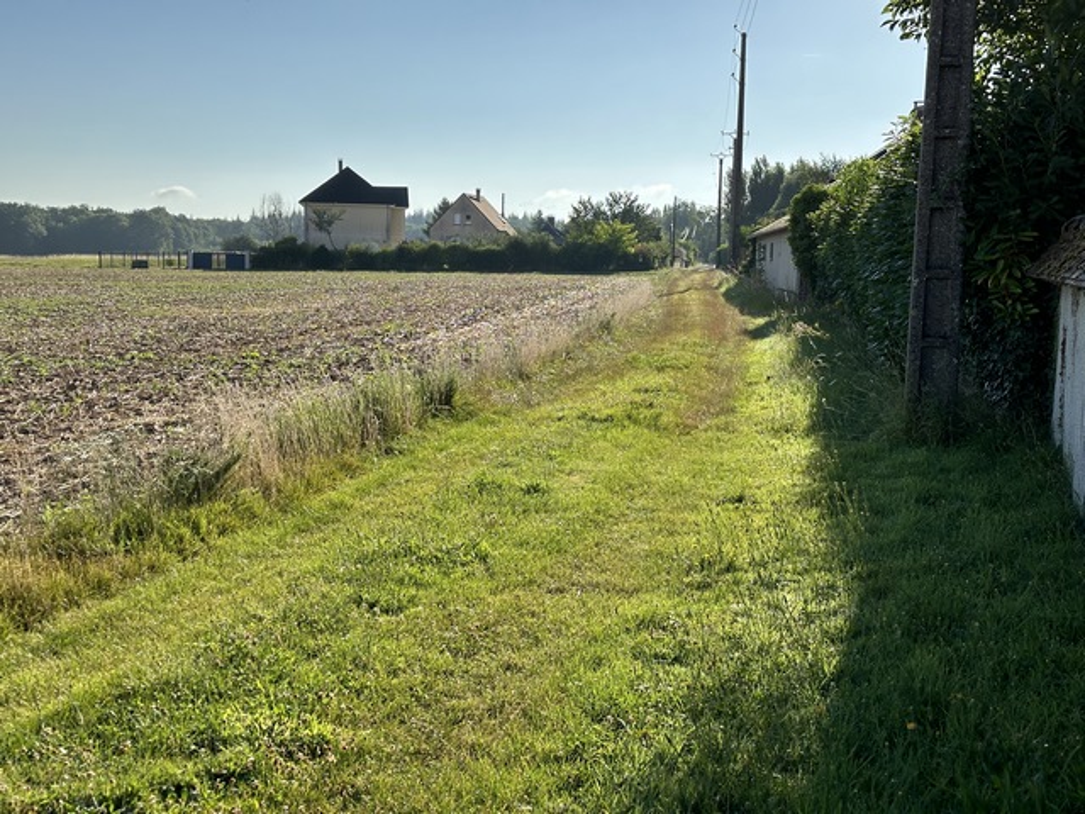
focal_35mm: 48
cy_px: 407
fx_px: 1505
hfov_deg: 39.7
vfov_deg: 30.3
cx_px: 542
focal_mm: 6.86
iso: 64
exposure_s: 1/4016
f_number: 1.78
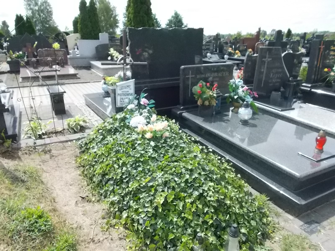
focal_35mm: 26
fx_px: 252
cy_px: 126
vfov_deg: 53.1
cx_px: 168
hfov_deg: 67.3
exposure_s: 1/400
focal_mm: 4.6
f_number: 8
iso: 400
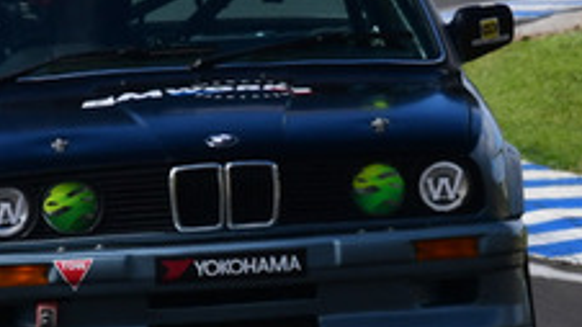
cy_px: 70
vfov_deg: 0.4
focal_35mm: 2781
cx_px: 286
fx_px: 42907
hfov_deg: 0.8
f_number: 11
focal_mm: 500
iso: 400
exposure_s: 1/640
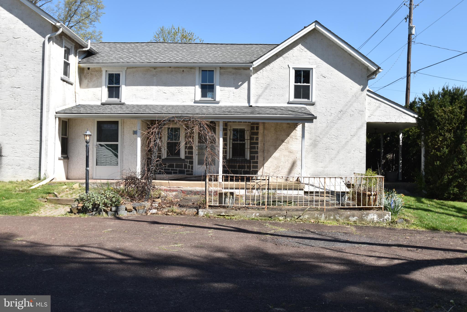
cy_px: 156
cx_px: 234
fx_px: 467
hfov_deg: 53.1
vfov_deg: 36.9
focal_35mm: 36
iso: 200
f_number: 9
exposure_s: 1/320
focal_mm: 24
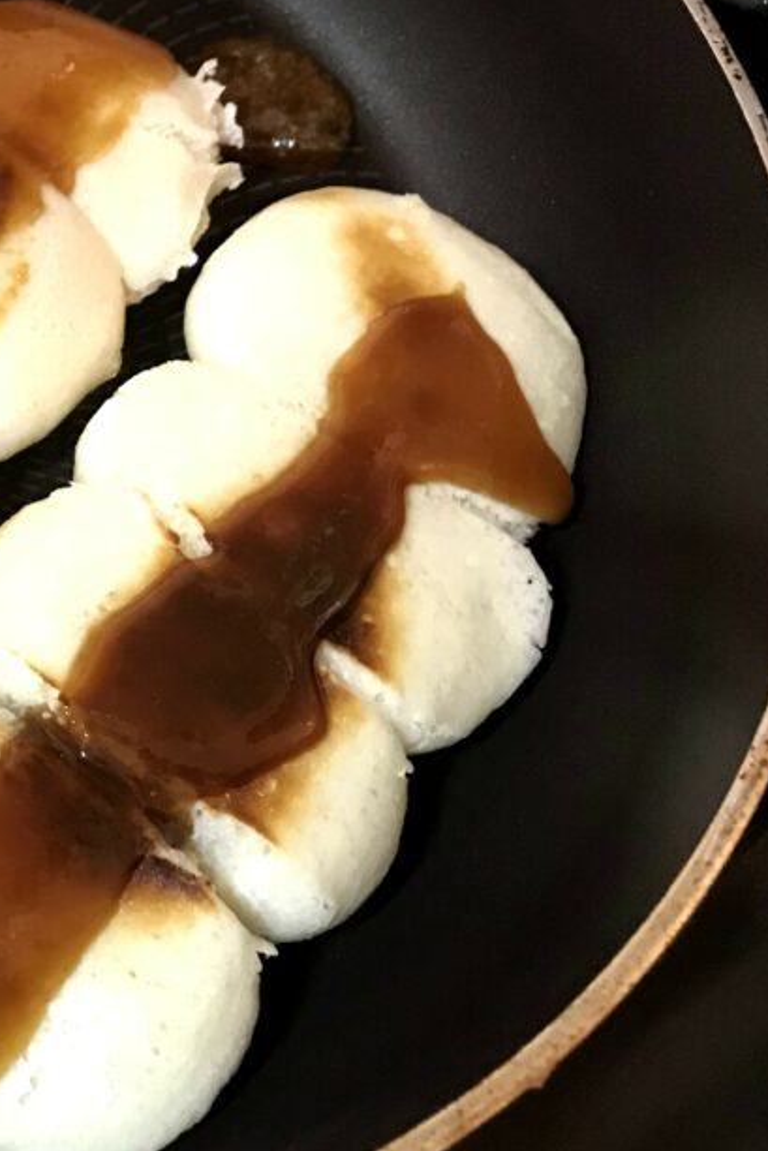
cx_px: -346
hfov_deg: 20.7
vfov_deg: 34.9
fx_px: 1823
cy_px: 437
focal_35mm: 57
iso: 100
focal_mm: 3.99
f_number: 1.8
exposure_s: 1/8
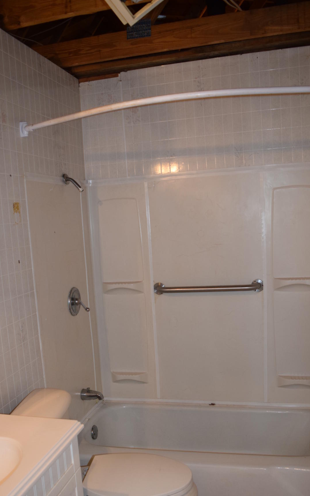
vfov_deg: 59.5
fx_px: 433
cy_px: 277
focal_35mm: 32
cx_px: 143
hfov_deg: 39.4
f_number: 3.8
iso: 800
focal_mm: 18
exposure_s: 1/60
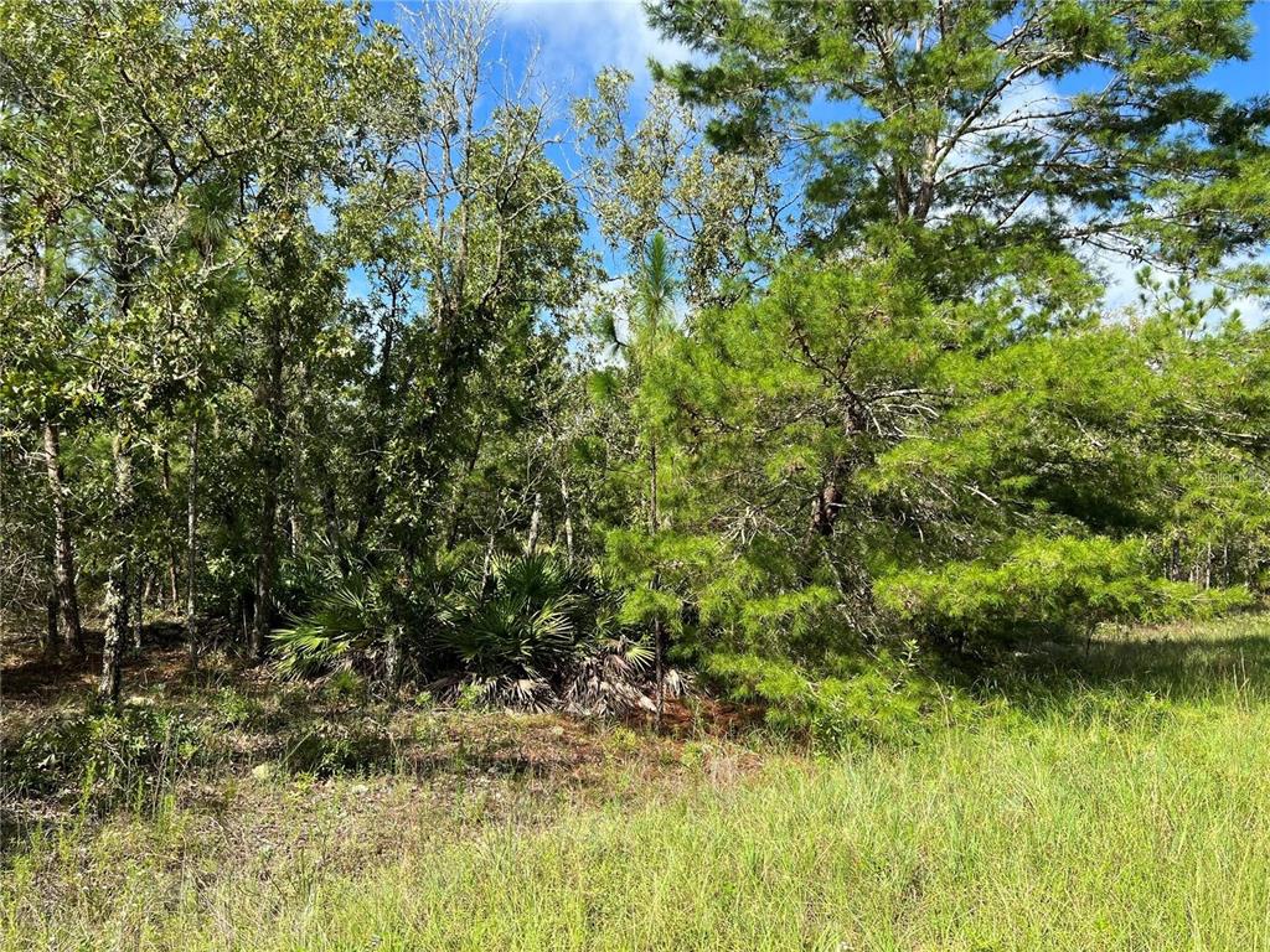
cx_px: 635
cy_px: 476
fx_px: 954
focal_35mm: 26
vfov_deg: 53.1
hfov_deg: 67.3
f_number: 1.5
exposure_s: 1/1645
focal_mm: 5.7
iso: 50
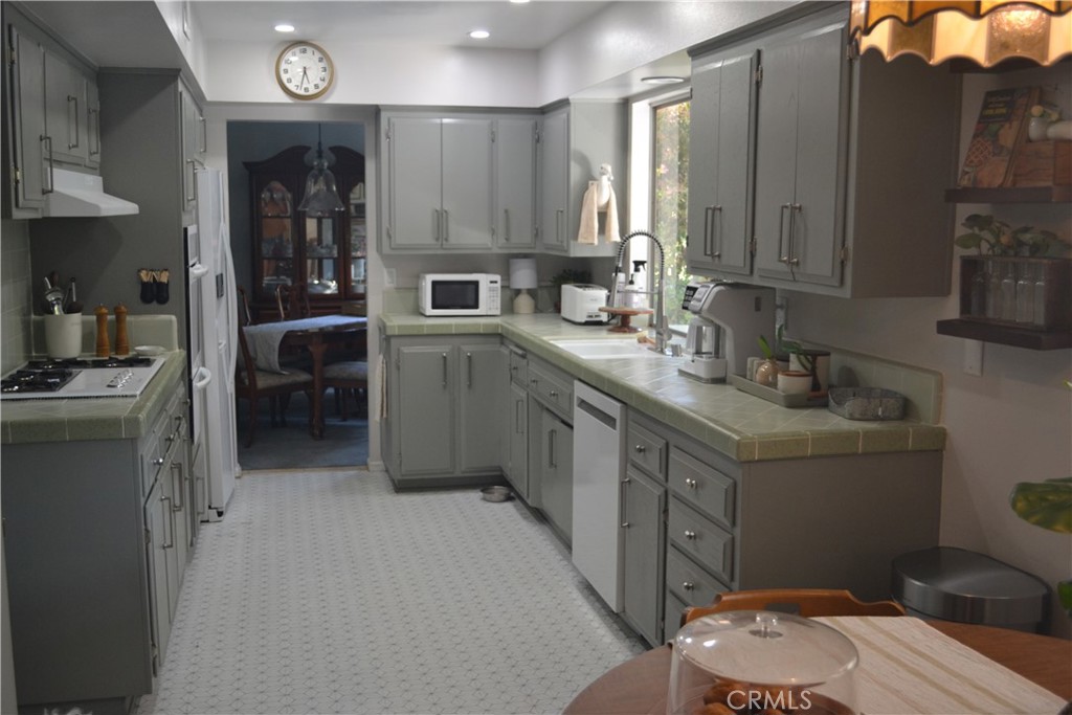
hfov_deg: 53.1
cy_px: 358
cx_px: 536
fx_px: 1072
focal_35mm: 36
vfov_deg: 36.9
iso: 560
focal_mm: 24
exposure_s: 1/60
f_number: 4
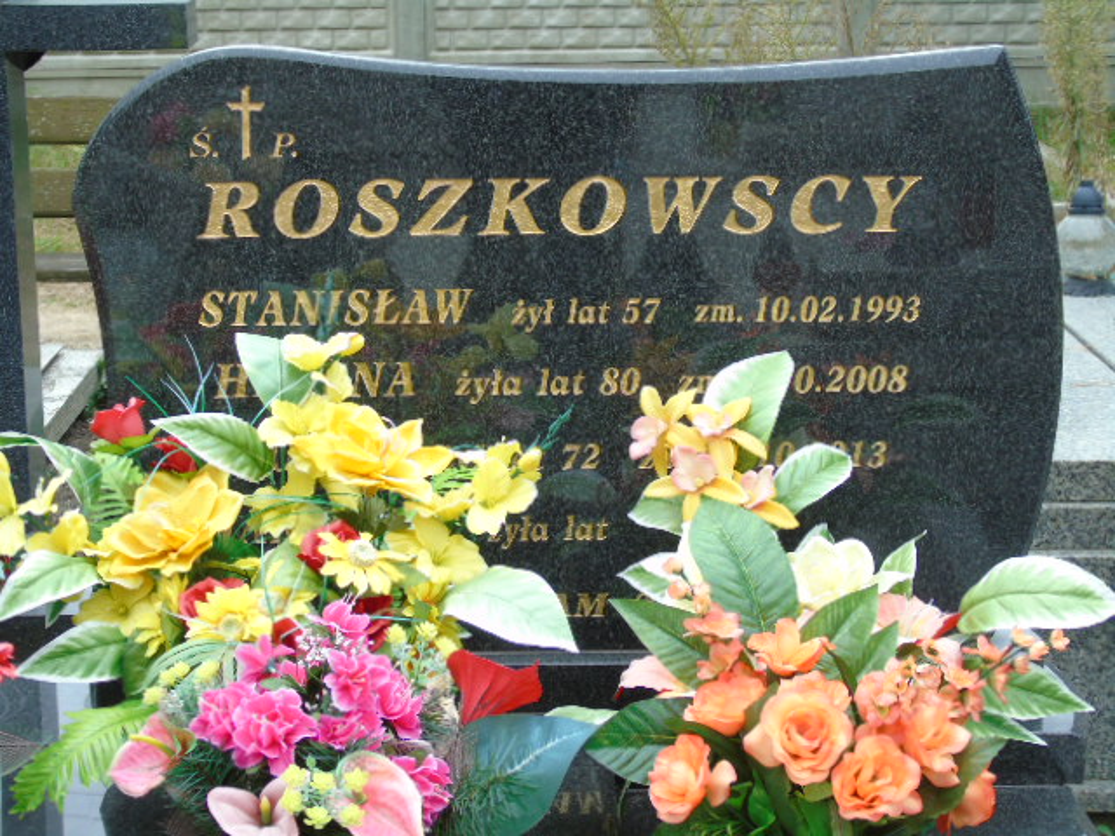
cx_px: 558
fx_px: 2641
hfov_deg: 23.8
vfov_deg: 18.0
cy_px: 418
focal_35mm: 82
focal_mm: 15
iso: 80
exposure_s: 1/60
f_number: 4.1
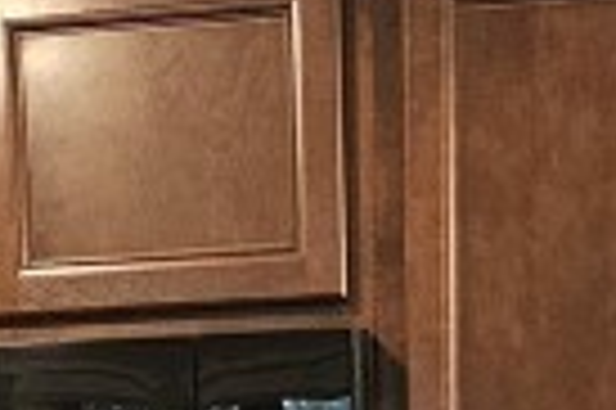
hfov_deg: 20.2
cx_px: 274
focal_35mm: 101
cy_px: 942
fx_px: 1726
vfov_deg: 11.5
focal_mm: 2.2
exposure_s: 1/60
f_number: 2.2
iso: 320
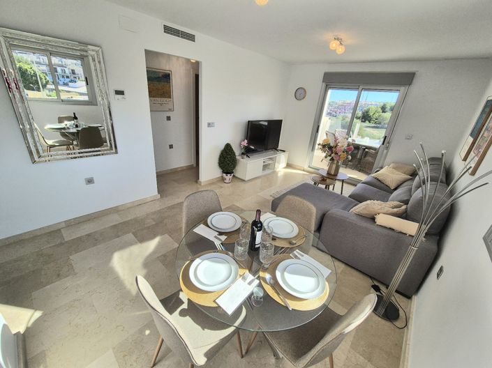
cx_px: 246
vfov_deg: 89.9
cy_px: 184
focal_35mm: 13
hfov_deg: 106.2
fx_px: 185
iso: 50
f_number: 2.2
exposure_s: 1/769
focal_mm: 2.2
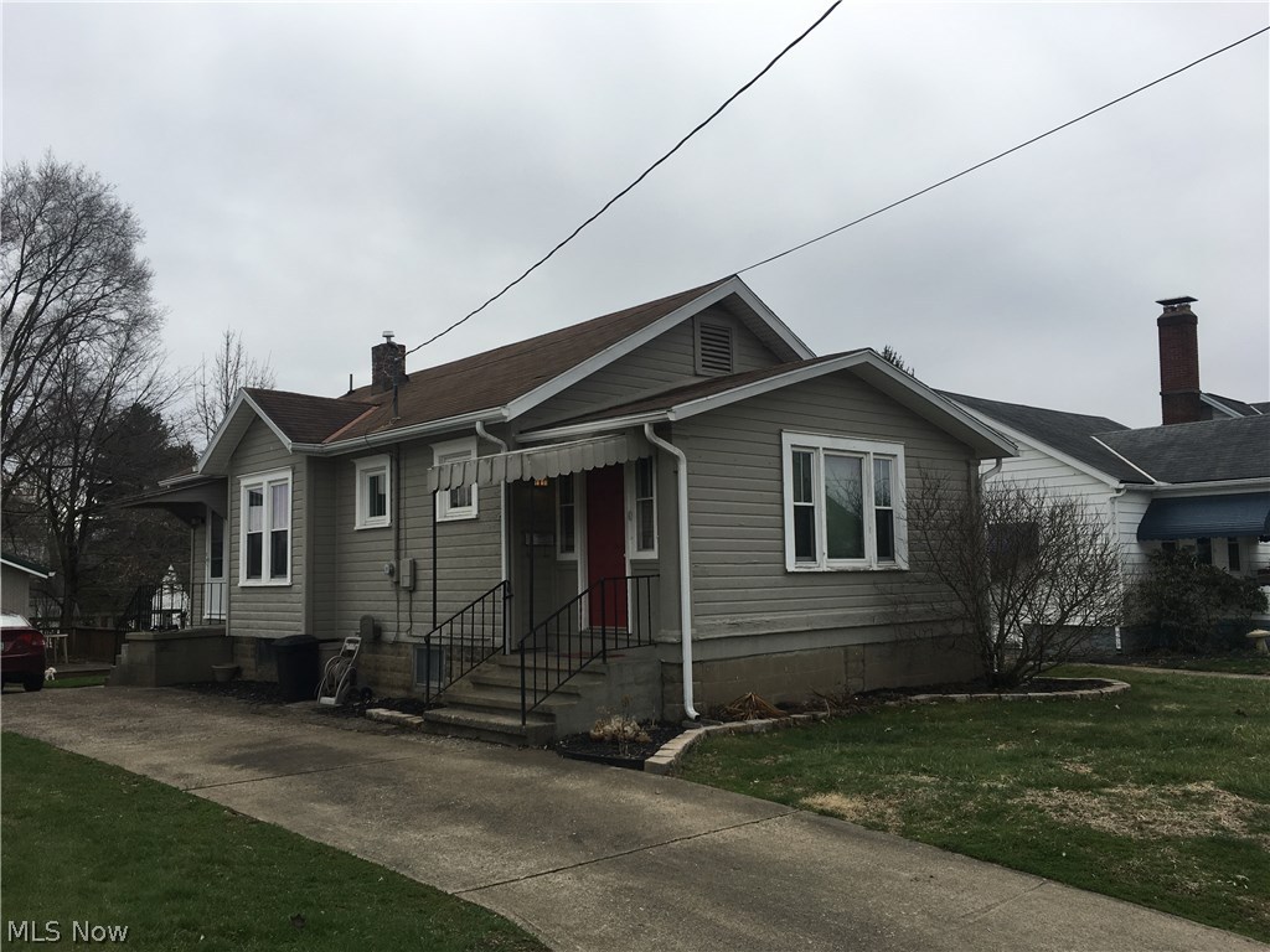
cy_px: 476
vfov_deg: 48.2
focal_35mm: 29
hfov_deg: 61.7
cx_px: 635
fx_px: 1064
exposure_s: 1/1972
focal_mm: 4.15
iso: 25
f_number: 2.2
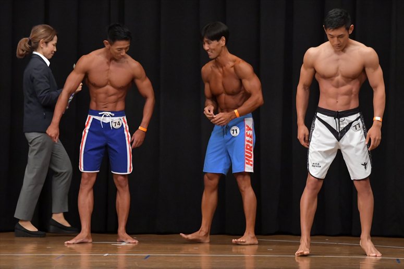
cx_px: 202
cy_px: 134
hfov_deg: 8.1
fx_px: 2860
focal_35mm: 255
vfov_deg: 5.4
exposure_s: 1/400
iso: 6400
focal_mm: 170
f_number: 5.6
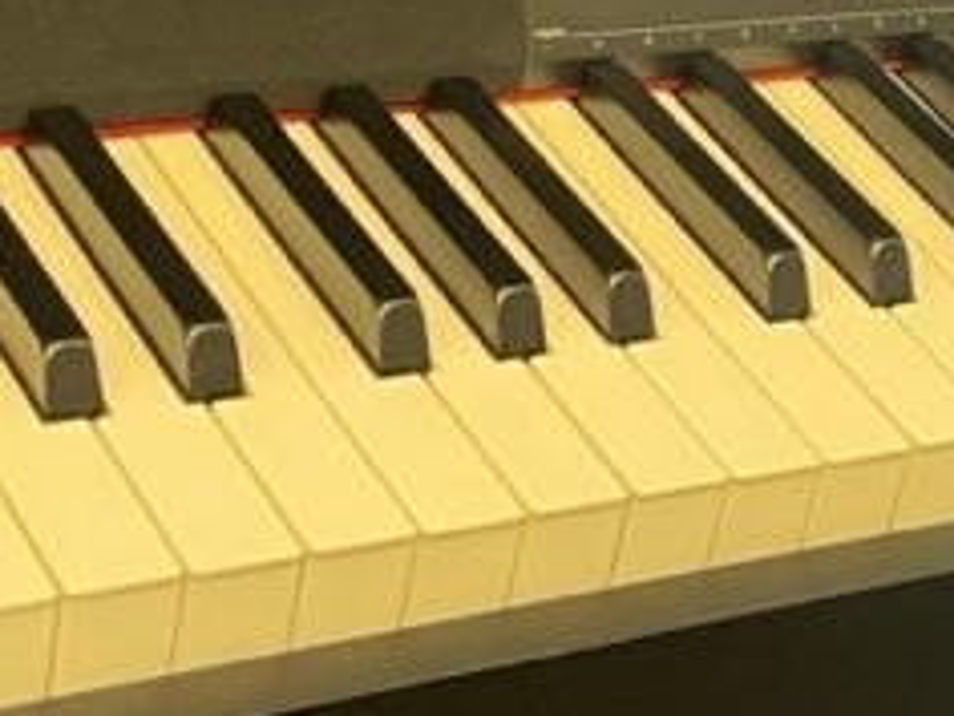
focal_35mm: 113
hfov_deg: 16.9
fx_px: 3114
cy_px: 303
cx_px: 1031
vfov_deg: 13.1
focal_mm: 4.2
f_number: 1.6
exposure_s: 1/50
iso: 400
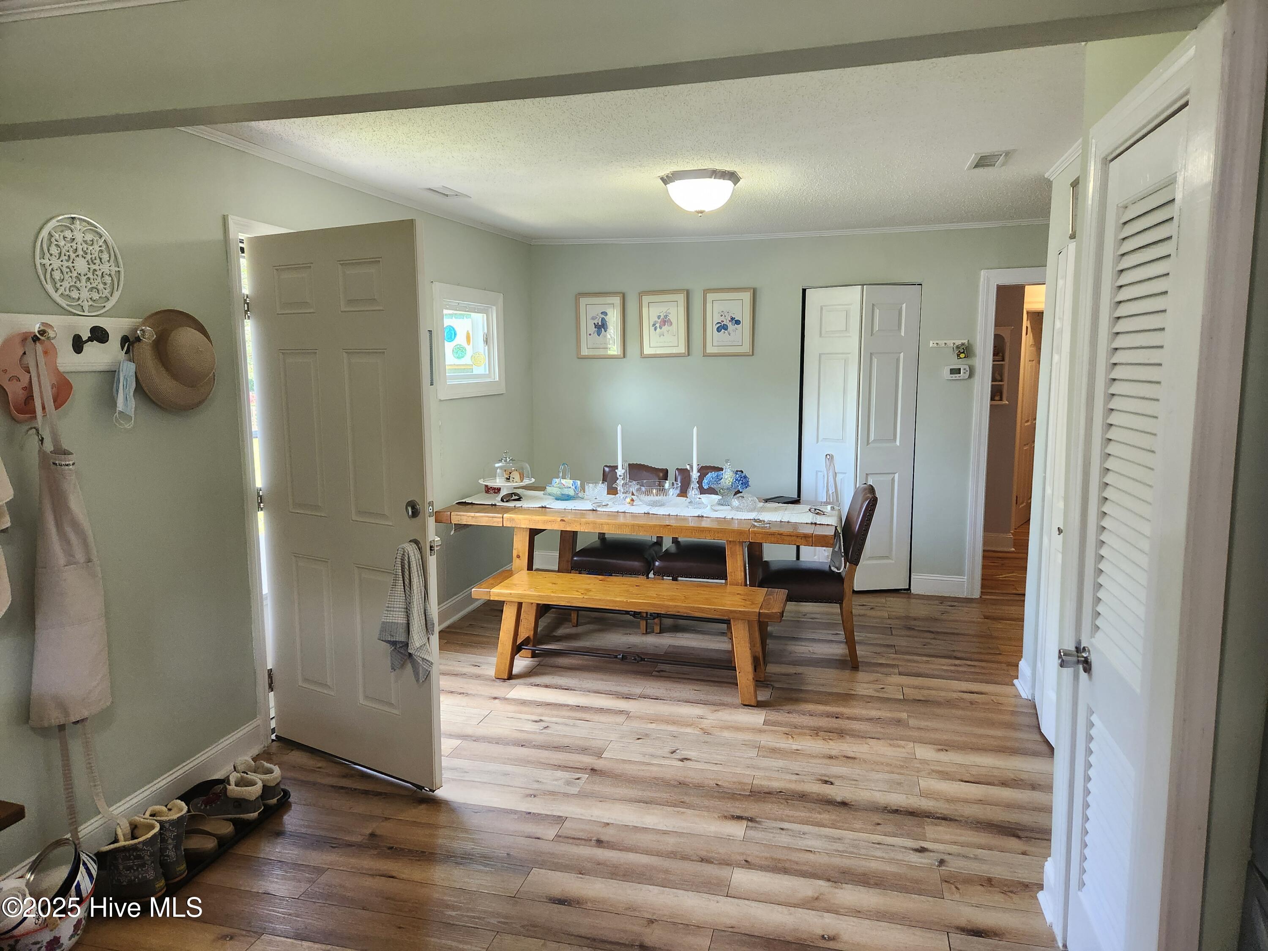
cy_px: 476
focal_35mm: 23
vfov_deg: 58.9
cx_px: 634
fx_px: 843
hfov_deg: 73.9
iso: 250
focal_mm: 5.4
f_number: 1.8
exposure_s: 1/120
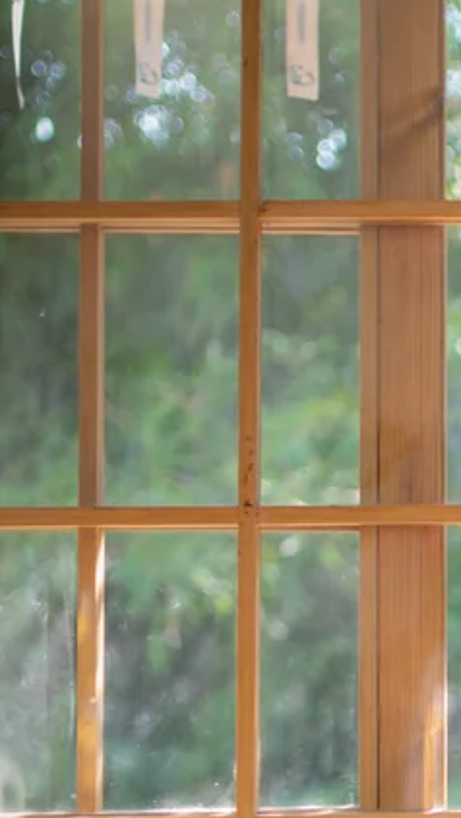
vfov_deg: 16.6
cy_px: 928
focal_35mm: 125
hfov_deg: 9.3
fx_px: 2711
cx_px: 775
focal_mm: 35
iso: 31
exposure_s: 1/160
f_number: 1.4
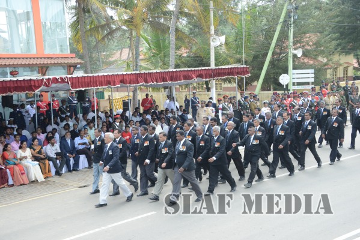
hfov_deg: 39.6
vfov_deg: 27.0
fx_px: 500
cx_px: 180
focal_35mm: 50
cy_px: 120
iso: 400
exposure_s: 1/200
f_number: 7.1
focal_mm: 50
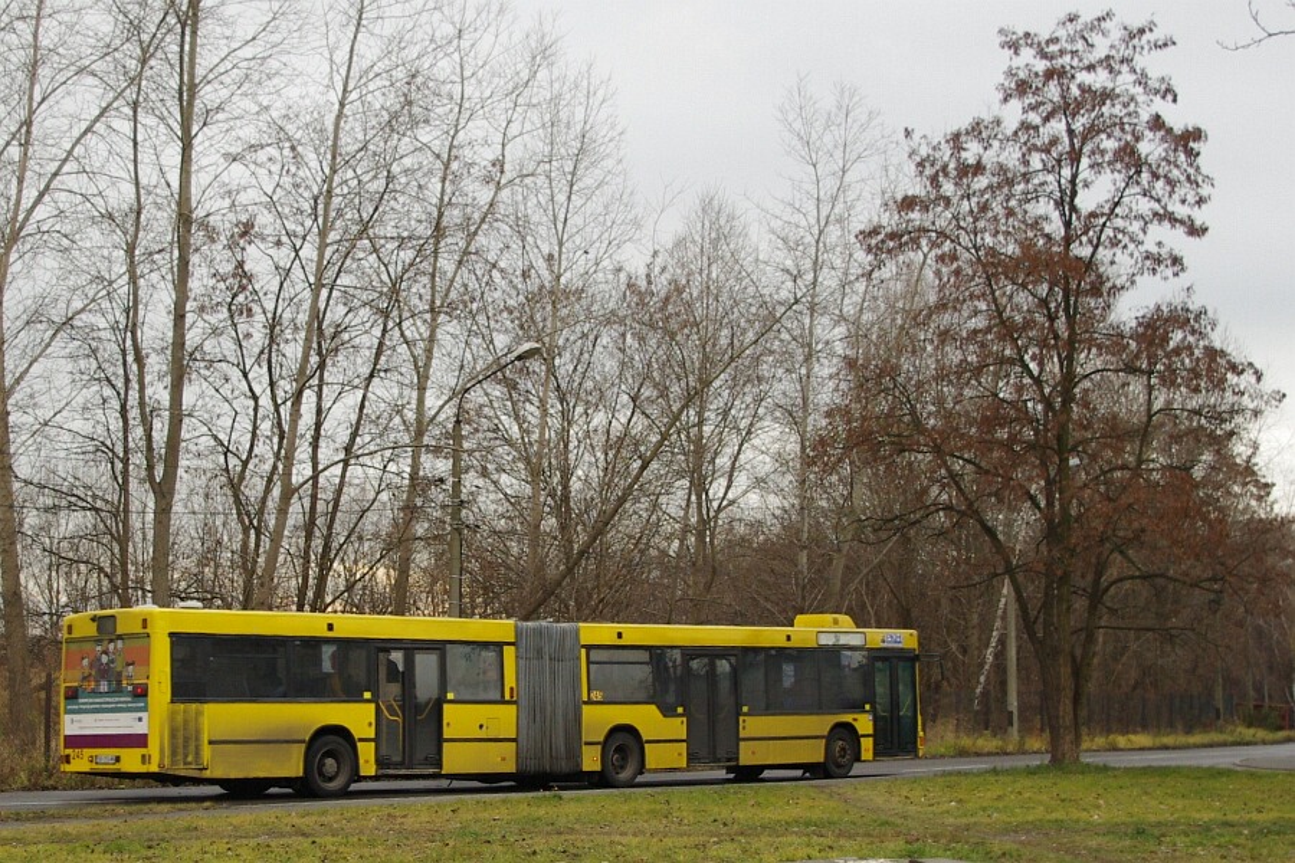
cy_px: 432
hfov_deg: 53.1
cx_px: 648
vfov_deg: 36.9
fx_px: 1295
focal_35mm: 36
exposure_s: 1/320
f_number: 4
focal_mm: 24.38
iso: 400
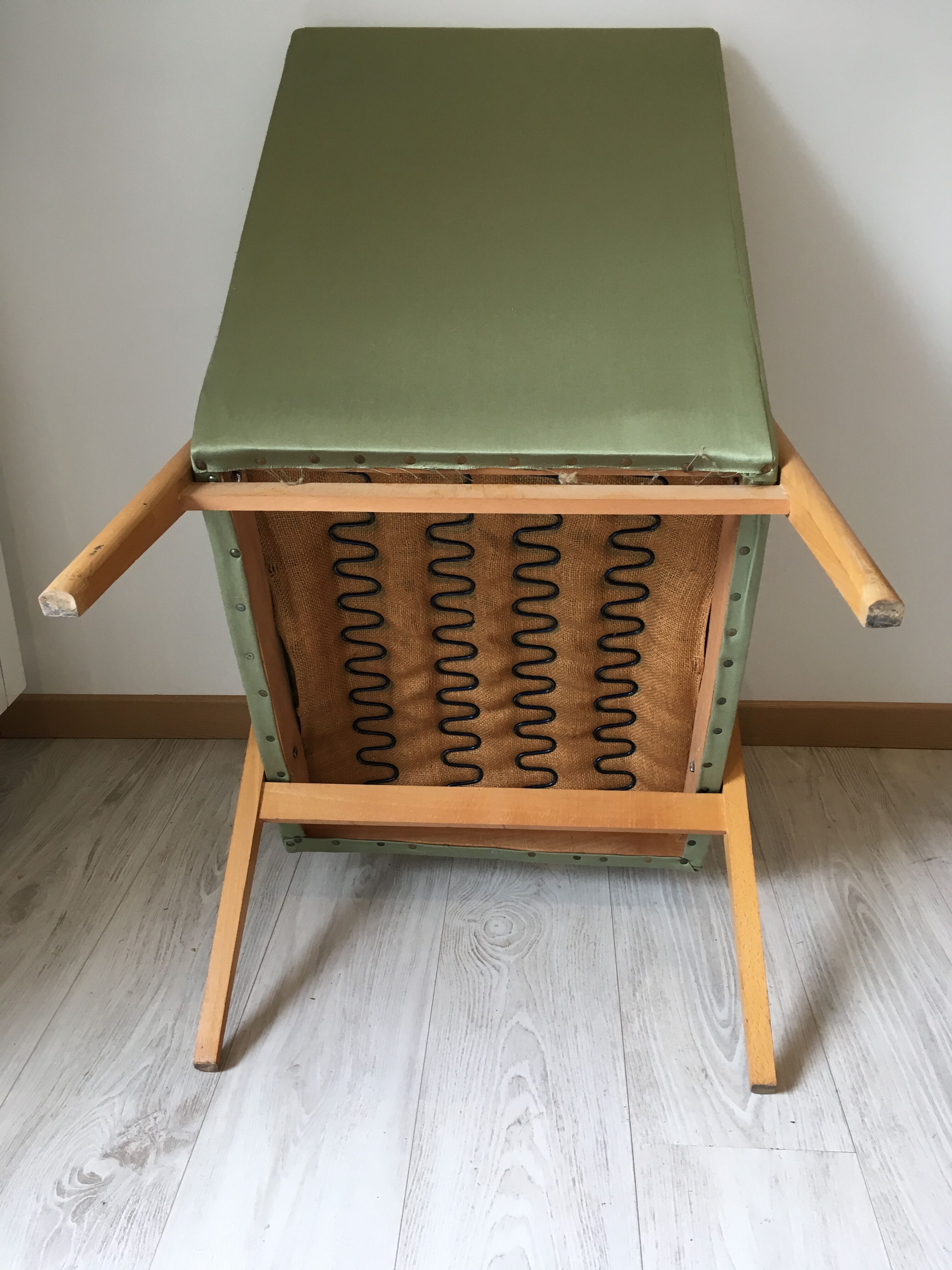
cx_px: 476
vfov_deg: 61.7
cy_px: 635
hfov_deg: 48.2
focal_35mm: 29
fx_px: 1063
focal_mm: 4.15
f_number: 2.2
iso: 32
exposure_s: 1/33
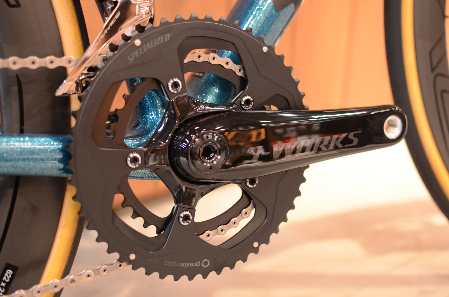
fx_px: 653
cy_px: 148
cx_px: 224
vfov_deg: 25.6
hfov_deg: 37.9
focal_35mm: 52
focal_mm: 35
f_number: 2.5
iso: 400
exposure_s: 1/30
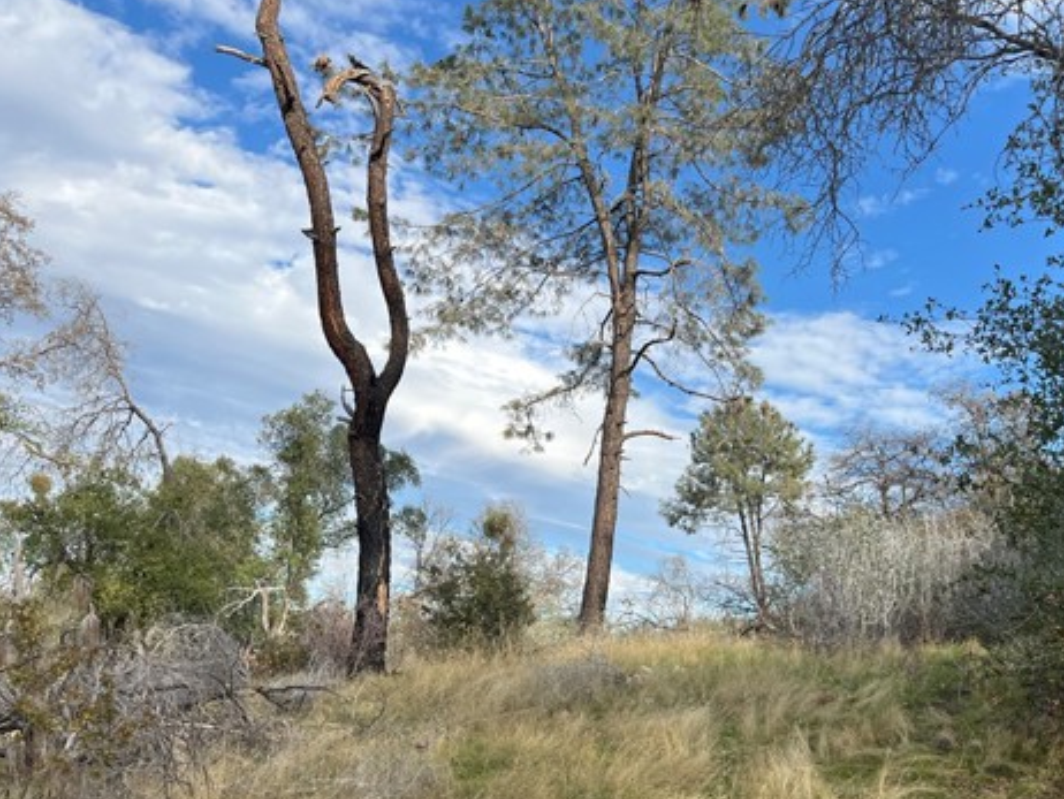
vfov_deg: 39.5
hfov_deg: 51.2
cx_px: 585
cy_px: 481
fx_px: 1107
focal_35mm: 36
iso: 50
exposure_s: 1/2222
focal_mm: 5.1
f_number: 1.6
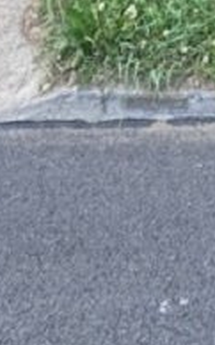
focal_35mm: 87
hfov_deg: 12.8
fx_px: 817
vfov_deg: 15.0
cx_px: 447
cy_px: -472
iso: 40
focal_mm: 2.22
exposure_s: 1/525
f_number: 2.2
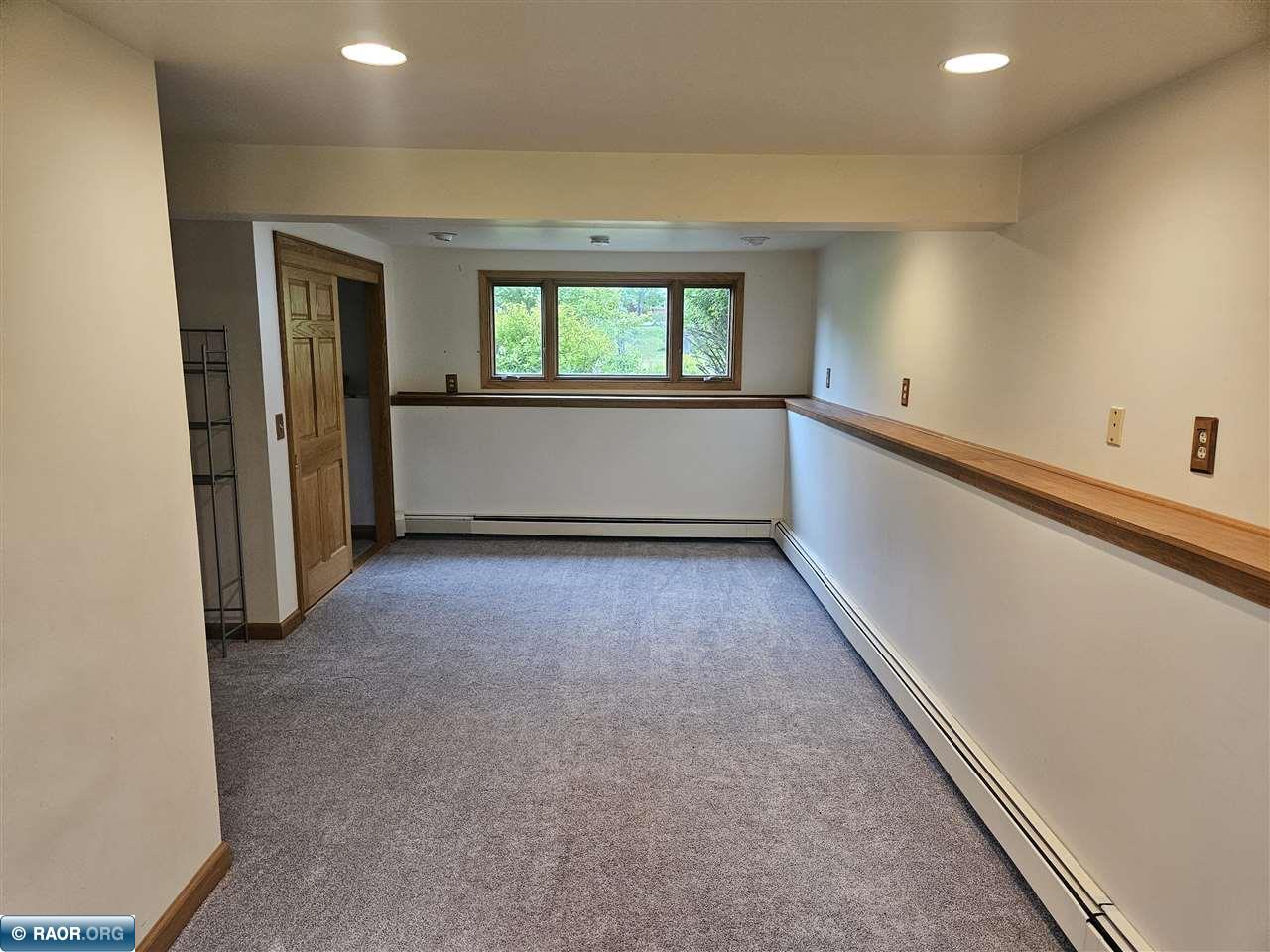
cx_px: 635
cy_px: 476
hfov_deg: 73.9
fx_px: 844
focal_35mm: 23
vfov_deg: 58.9
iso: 320
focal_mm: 5.4
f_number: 1.8
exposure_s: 1/120
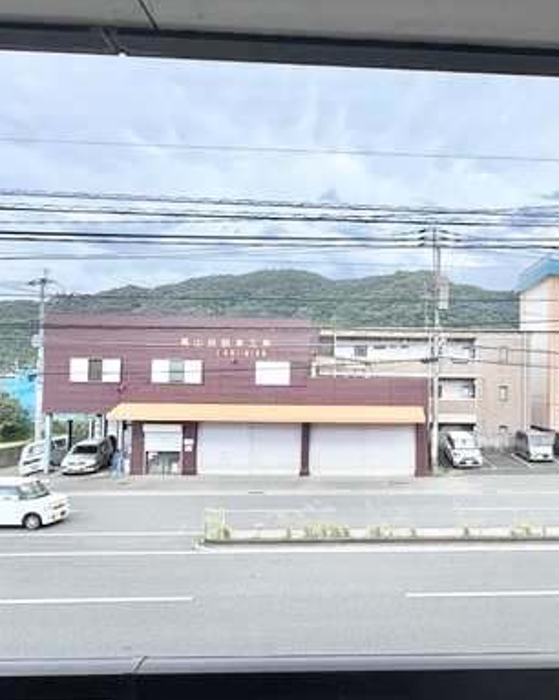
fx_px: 517
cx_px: 391
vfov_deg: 68.1
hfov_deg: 55.1
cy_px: 361
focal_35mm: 25
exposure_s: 1/451
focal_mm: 2.22
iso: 40
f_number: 2.2
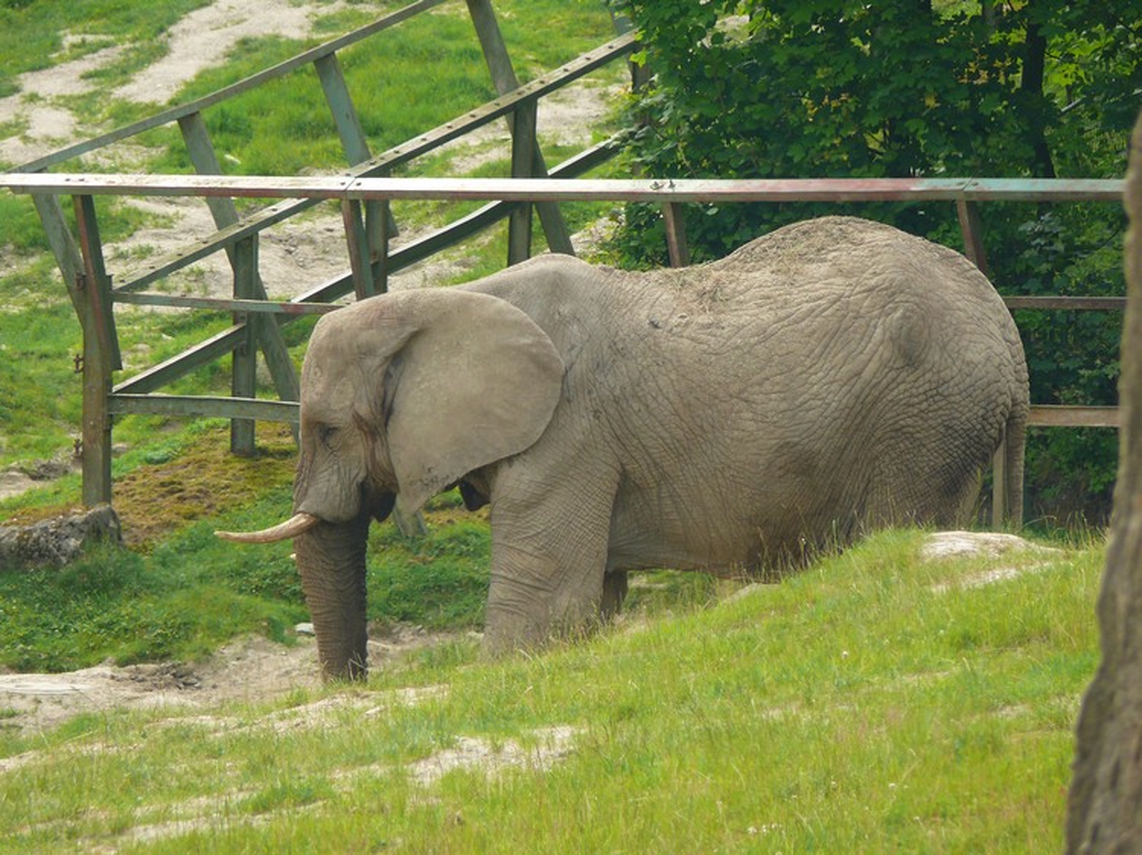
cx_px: 571
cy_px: 428
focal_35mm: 368
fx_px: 12137
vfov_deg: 4.0
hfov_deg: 5.4
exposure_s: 1/125
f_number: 4
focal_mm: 77.7
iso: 100
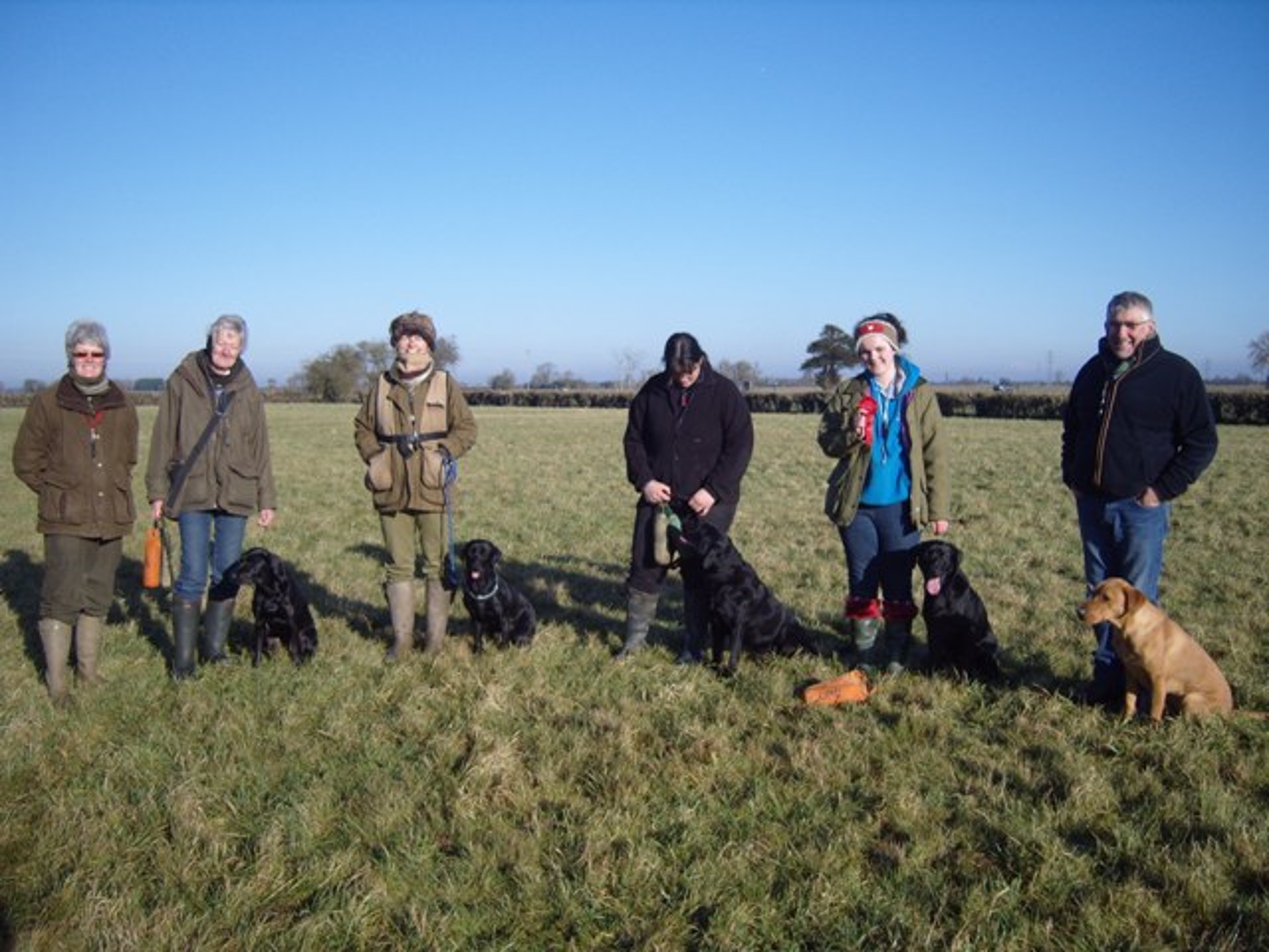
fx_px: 1283
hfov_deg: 52.6
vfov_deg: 40.7
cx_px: 634
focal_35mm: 35
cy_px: 476
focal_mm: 7.4
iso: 80
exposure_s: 1/250
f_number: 7.1
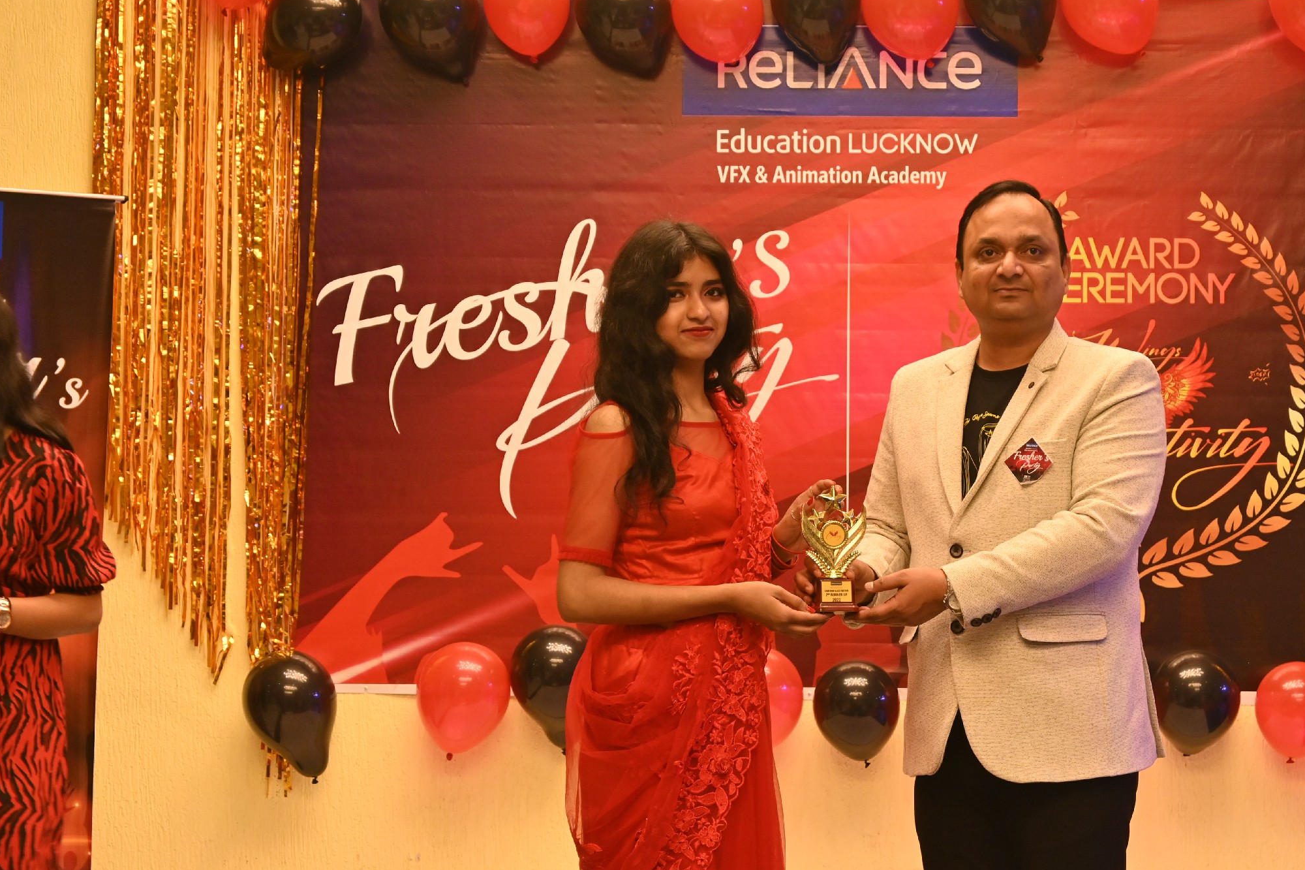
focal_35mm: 90
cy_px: 382
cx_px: 755
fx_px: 3262
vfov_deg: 15.2
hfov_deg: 22.6
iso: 800
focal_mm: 50
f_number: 6.3
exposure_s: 1/50
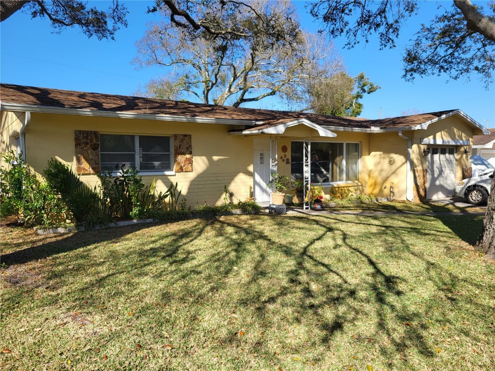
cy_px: 186
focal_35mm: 26
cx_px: 248
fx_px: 372
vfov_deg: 53.1
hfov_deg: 67.3
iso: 40
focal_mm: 5.4
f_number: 1.8
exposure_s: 1/1650
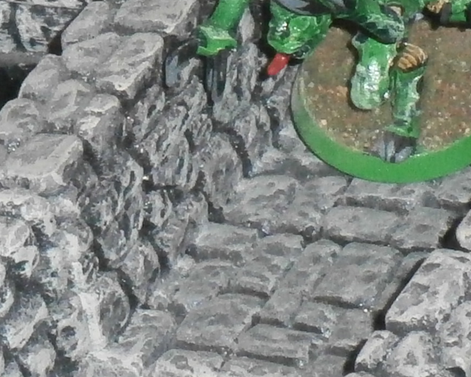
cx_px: 155
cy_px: 258
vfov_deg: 2.5
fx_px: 8798
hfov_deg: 3.1
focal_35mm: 631
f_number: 6.5
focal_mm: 23.5
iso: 320
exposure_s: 1/125
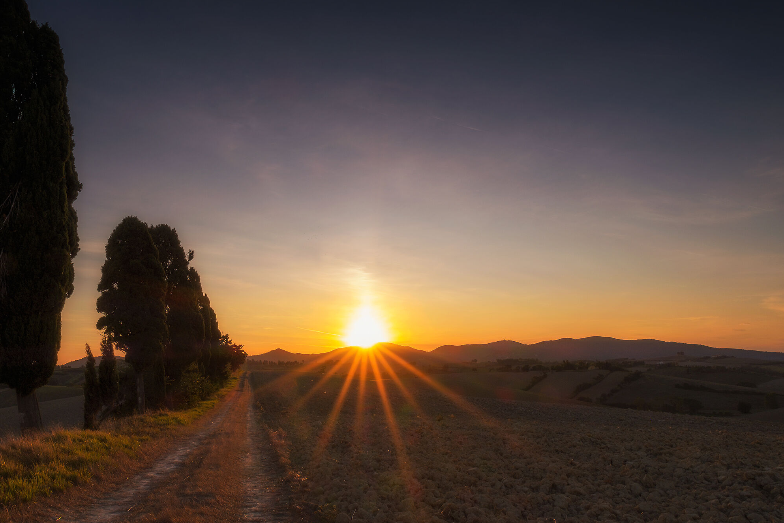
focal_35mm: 29
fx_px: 632
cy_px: 246
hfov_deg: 63.5
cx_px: 350
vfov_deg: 44.9
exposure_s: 1/75
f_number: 18
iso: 200
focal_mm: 16
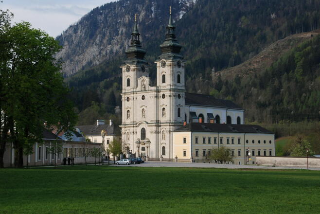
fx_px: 614
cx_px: 160
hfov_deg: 29.2
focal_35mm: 69
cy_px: 107
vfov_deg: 19.8
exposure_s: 1/320
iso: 200
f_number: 7.1
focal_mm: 46
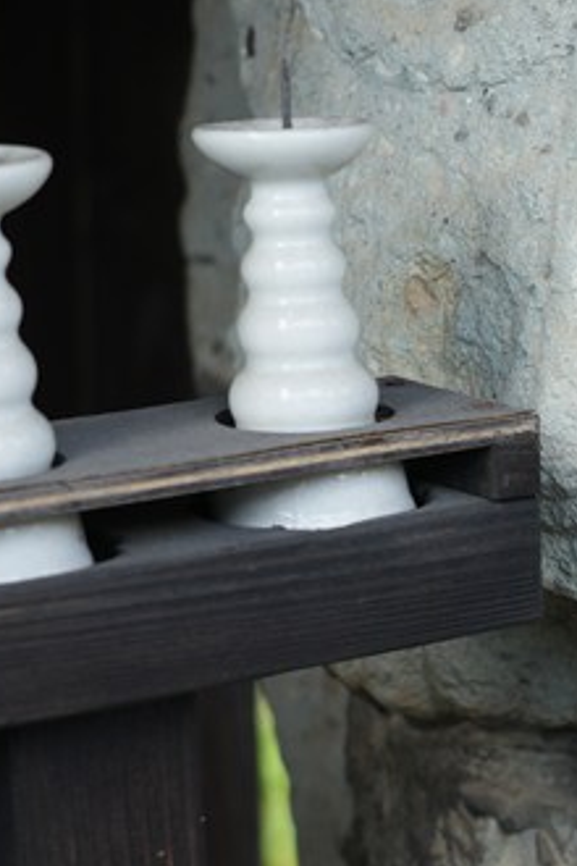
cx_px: 816
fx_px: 3510
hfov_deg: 9.2
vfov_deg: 14.0
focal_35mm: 146
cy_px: 661
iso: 100
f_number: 4.5
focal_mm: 47
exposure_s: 1/80
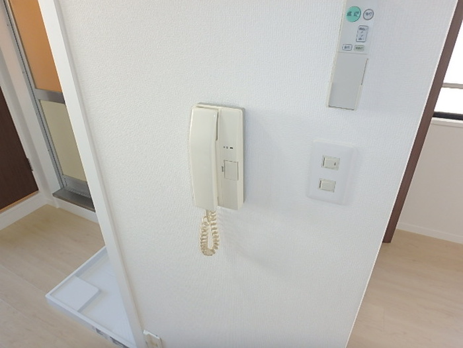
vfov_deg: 63.4
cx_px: 232
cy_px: 174
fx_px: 281
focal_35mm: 21
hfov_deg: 79.0
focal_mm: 3.7
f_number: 3.5
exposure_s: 1/40
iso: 200
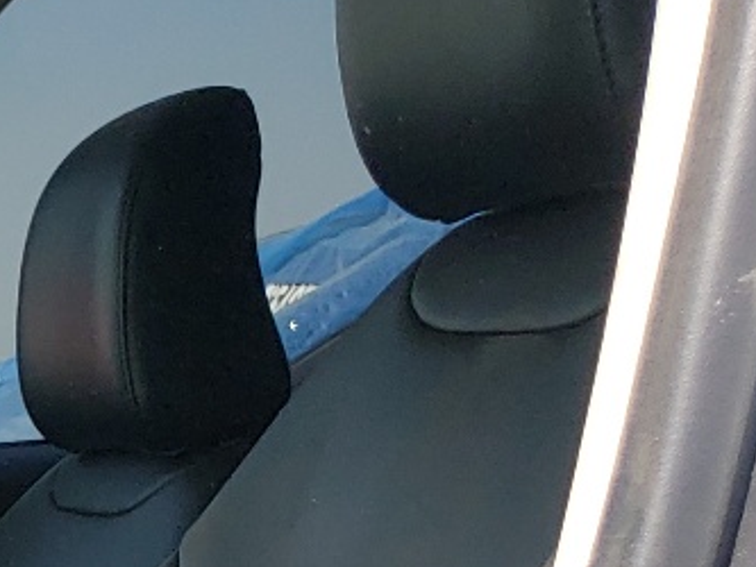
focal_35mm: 125
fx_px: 2731
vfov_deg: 10.8
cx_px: -810
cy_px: 1154
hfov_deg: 13.3
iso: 50
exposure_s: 1/1111
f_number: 1.5
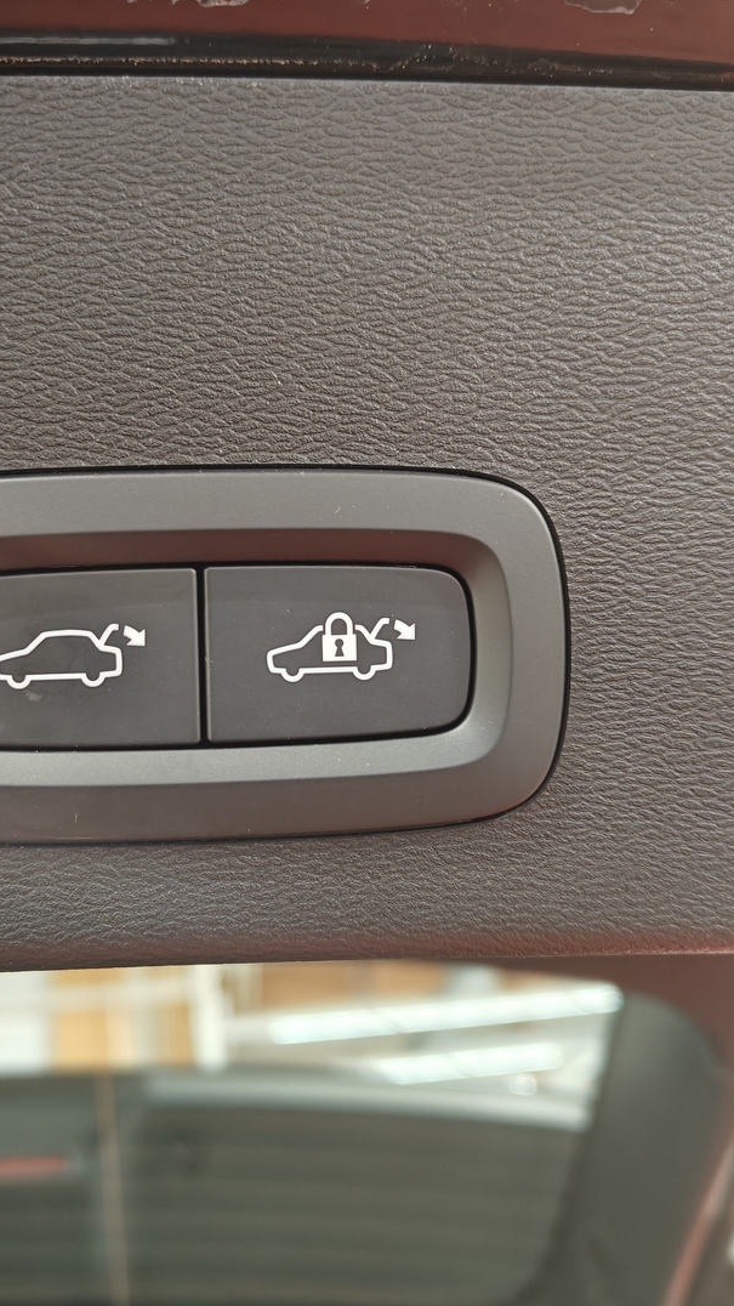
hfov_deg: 33.3
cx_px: 226
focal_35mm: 35
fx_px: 1211
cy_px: 653
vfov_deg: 56.6
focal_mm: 5.59
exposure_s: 1/48
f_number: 1.8
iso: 160
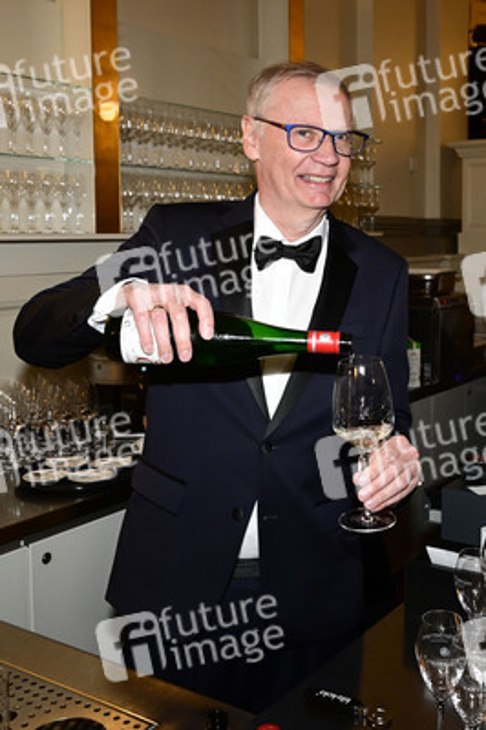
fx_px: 487
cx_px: 243
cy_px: 365
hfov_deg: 53.1
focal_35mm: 24
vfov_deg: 73.8
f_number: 5.6
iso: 2500
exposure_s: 1/200
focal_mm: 24
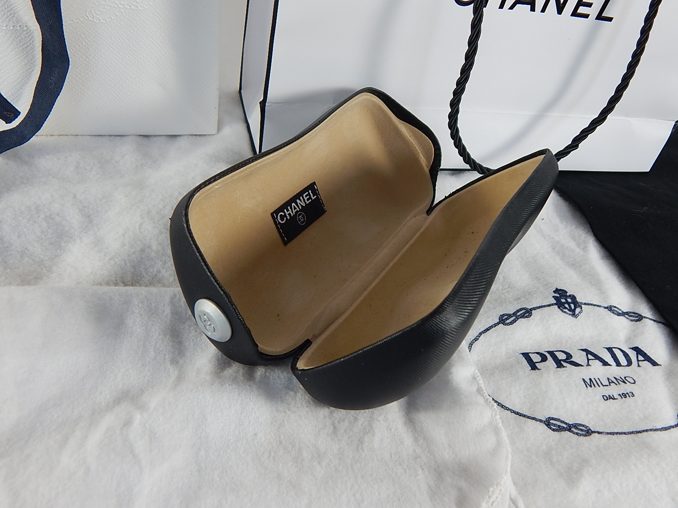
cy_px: 254
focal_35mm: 31
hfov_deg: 58.4
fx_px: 607
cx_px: 339
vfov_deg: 45.4
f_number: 3.2
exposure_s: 1/60
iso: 125
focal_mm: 5.6
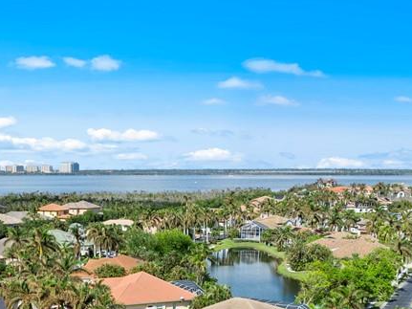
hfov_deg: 33.3
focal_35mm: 57
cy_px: 349
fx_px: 678
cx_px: 119
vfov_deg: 23.8
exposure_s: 1/1600
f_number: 2.8
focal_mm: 12.29
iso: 100
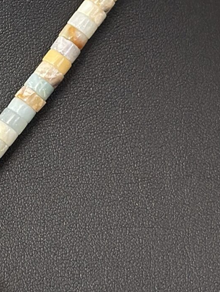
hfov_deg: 8.3
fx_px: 1490
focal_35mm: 176
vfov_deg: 11.2
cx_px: -76
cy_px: 126
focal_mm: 6.86
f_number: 1.78
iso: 320
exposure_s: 1/33
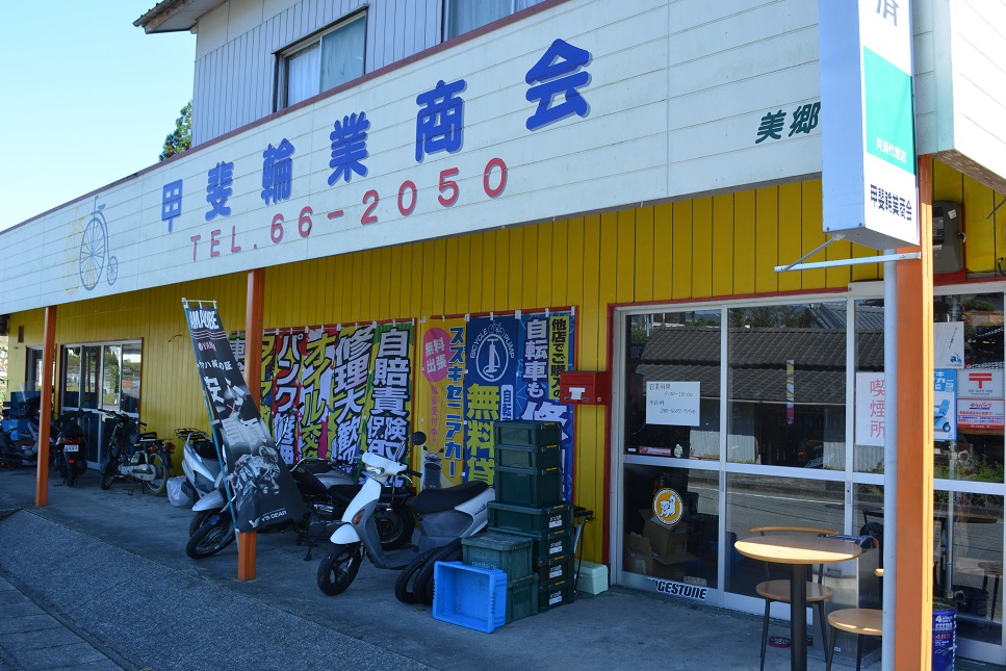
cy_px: 336
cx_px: 510
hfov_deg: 60.3
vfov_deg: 42.3
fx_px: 866
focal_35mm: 31
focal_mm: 20
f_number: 6.3
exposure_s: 1/160
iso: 200
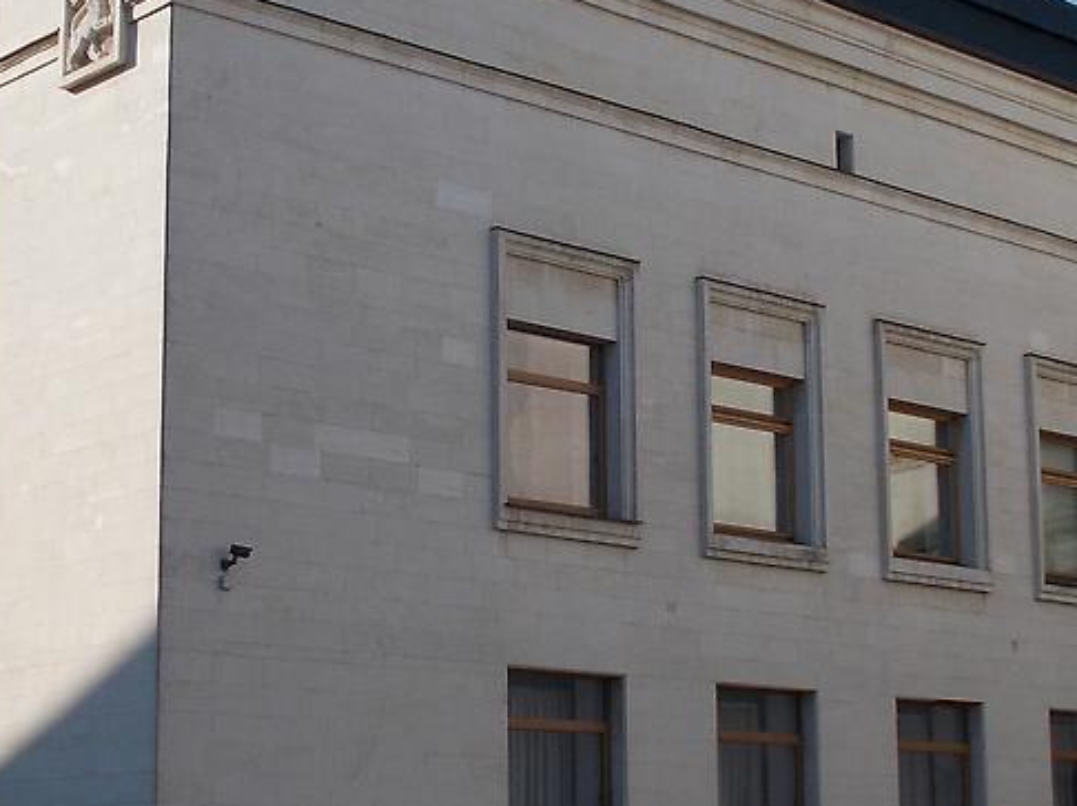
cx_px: 563
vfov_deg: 17.6
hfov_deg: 23.3
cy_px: 418
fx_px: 2612
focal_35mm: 84
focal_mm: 6
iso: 80
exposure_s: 1/125
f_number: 9.2
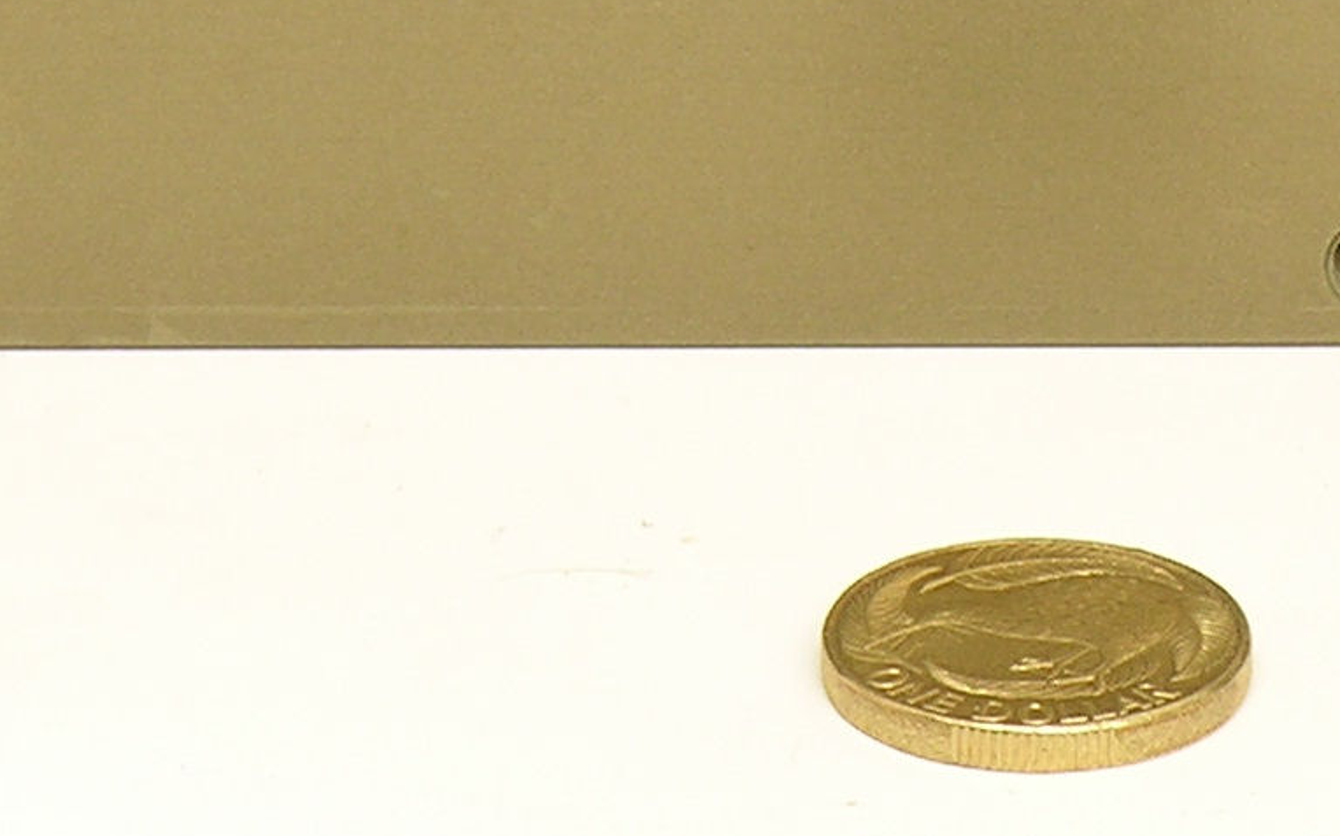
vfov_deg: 1.4
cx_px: 1275
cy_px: -1045
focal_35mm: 947
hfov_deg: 2.2
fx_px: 34574
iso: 50
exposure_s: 1/8
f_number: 5.3
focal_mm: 53.3
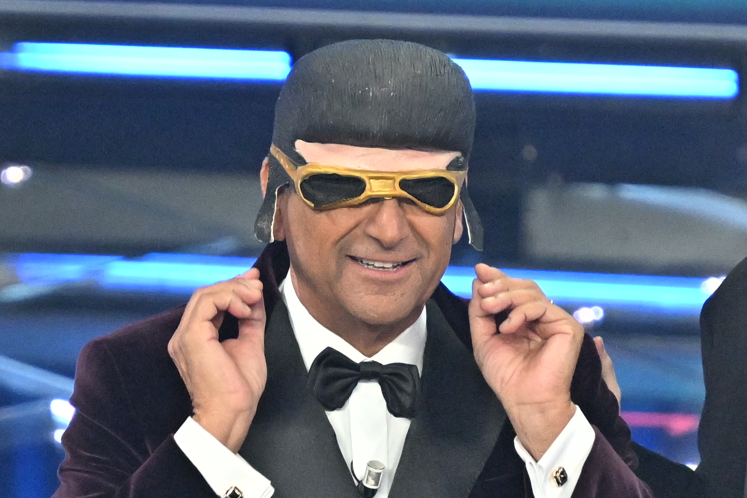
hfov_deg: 6.2
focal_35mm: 330
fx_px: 6847
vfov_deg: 4.2
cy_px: 249
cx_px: 374
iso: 4000
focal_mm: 220
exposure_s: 1/320
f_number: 4
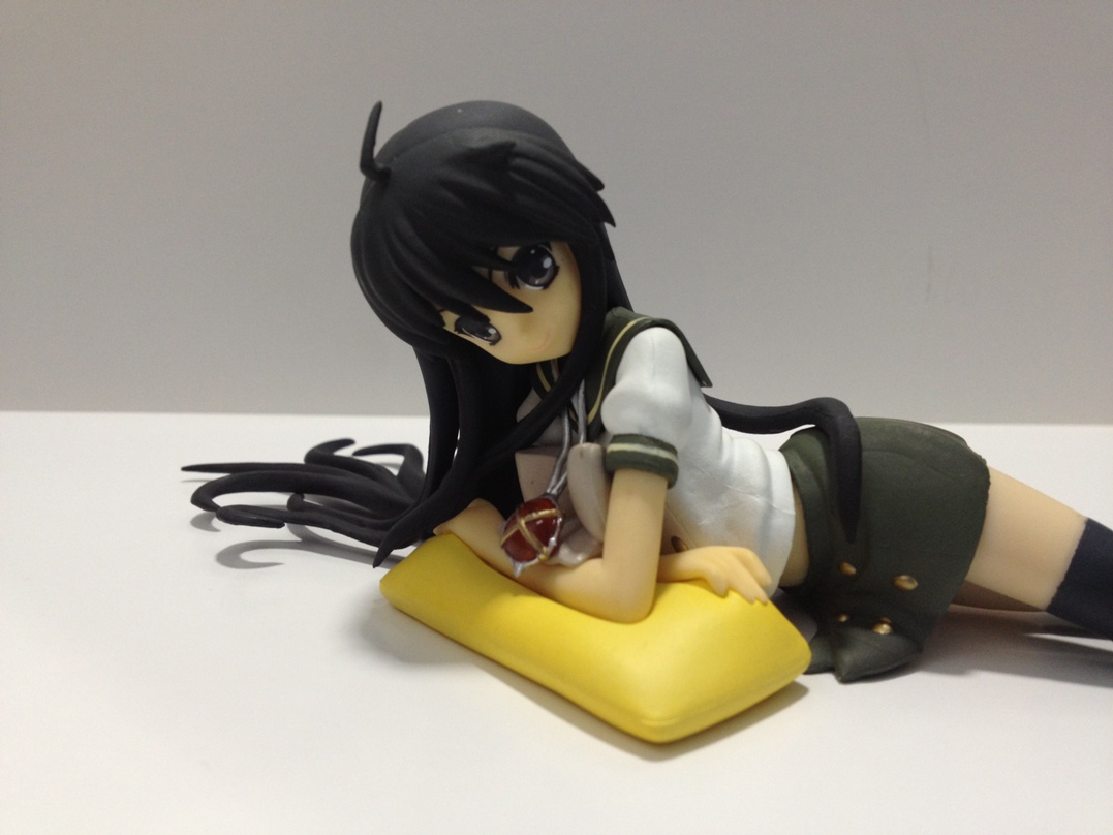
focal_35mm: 35
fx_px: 1125
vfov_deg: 40.7
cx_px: 556
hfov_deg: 52.6
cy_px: 418
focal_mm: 4.28
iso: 80
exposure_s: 1/20
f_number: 2.4
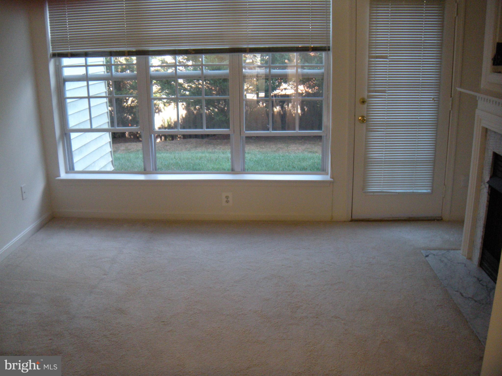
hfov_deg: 52.6
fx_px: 508
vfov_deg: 40.7
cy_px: 188
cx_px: 251
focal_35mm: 35
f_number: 3.8
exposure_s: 1/55
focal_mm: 5.9
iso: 276
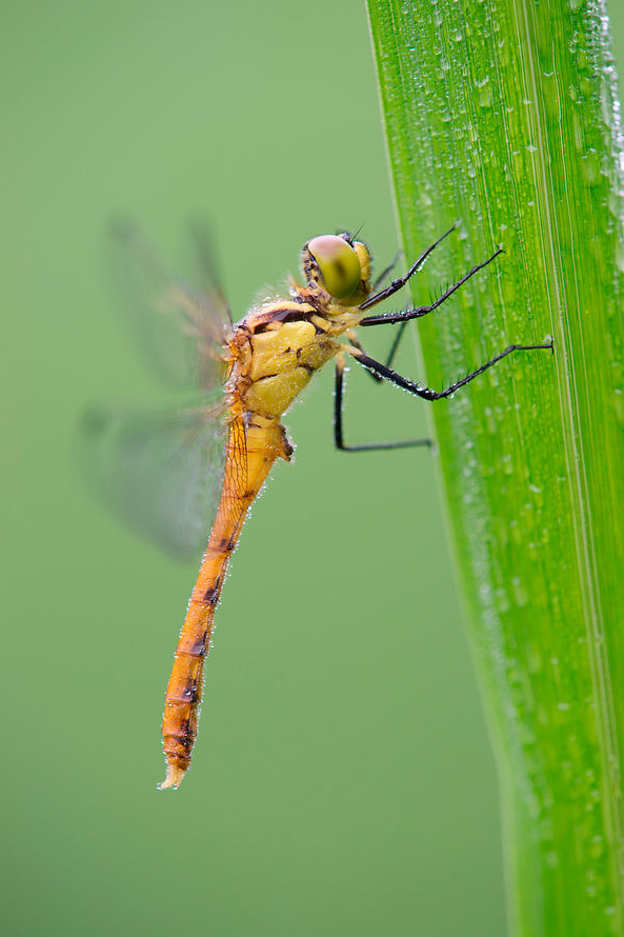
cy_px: 472
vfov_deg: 11.3
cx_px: 311
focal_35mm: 182
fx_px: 4733
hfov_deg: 7.5
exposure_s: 1/8
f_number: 4.5
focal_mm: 180
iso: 100
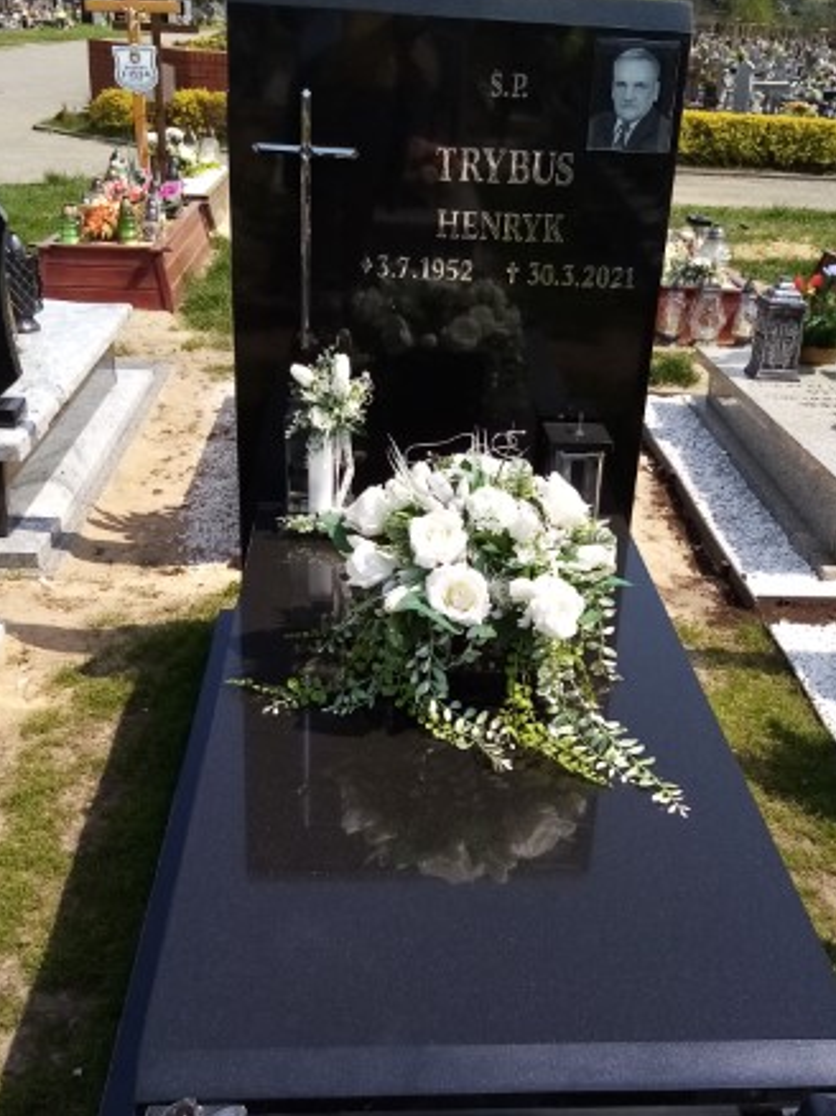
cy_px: 612
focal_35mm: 38
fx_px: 1225
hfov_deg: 37.6
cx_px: 474
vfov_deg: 48.9
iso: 108
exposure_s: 1/1342
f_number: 1.8
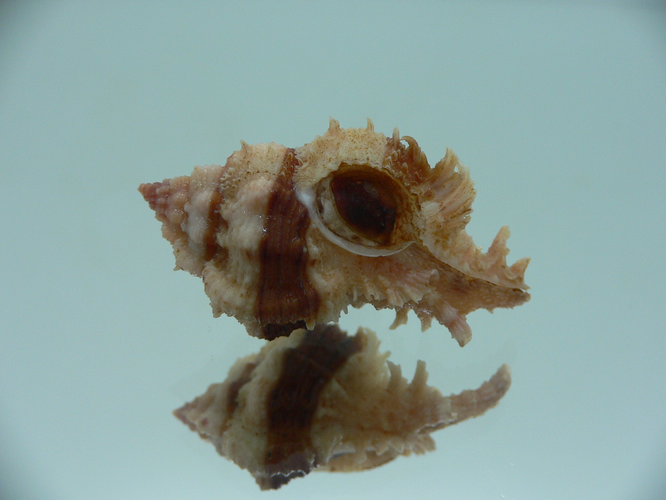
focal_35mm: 35
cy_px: 250
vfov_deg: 40.7
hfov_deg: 52.6
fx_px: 673
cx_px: 333
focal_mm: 4.6
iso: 80
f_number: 2.8
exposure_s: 1/60
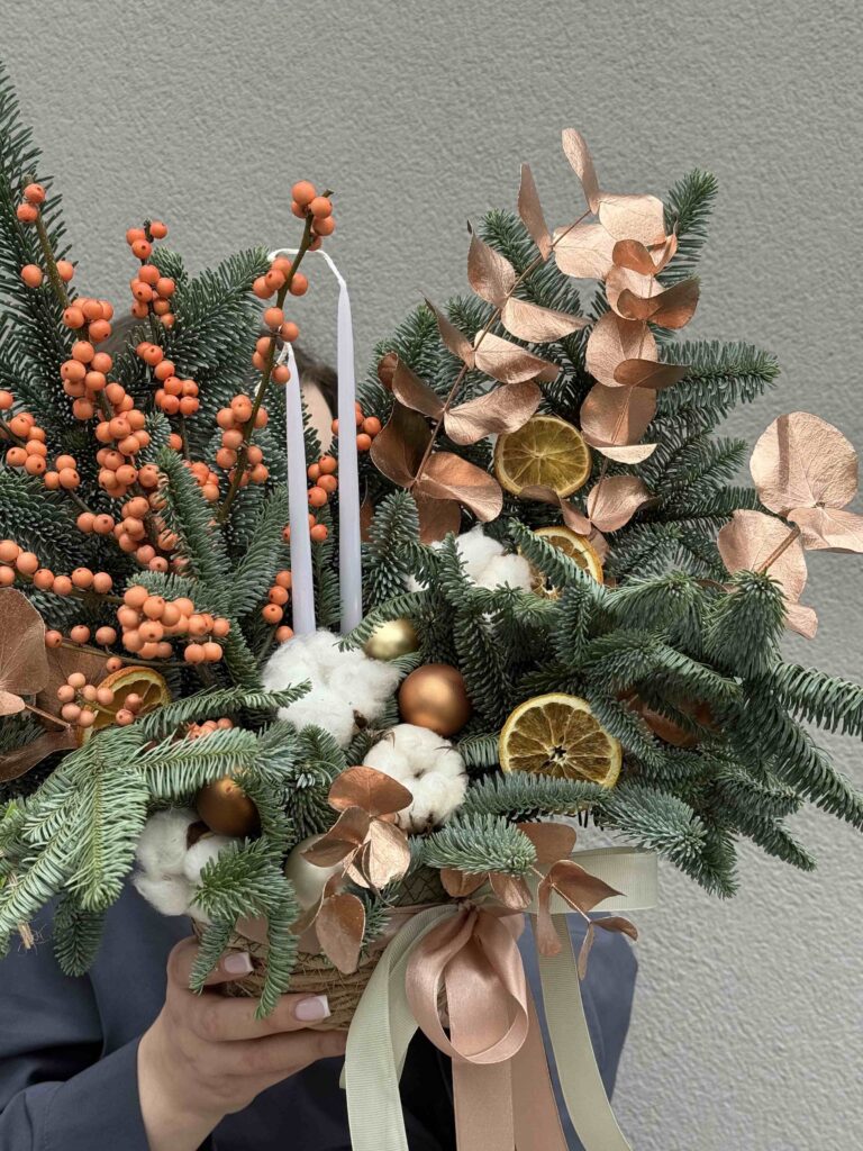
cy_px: 576
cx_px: 432
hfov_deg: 30.3
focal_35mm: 48
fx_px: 1596
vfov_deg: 39.7
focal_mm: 6.8
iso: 80
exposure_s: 1/146
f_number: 1.8
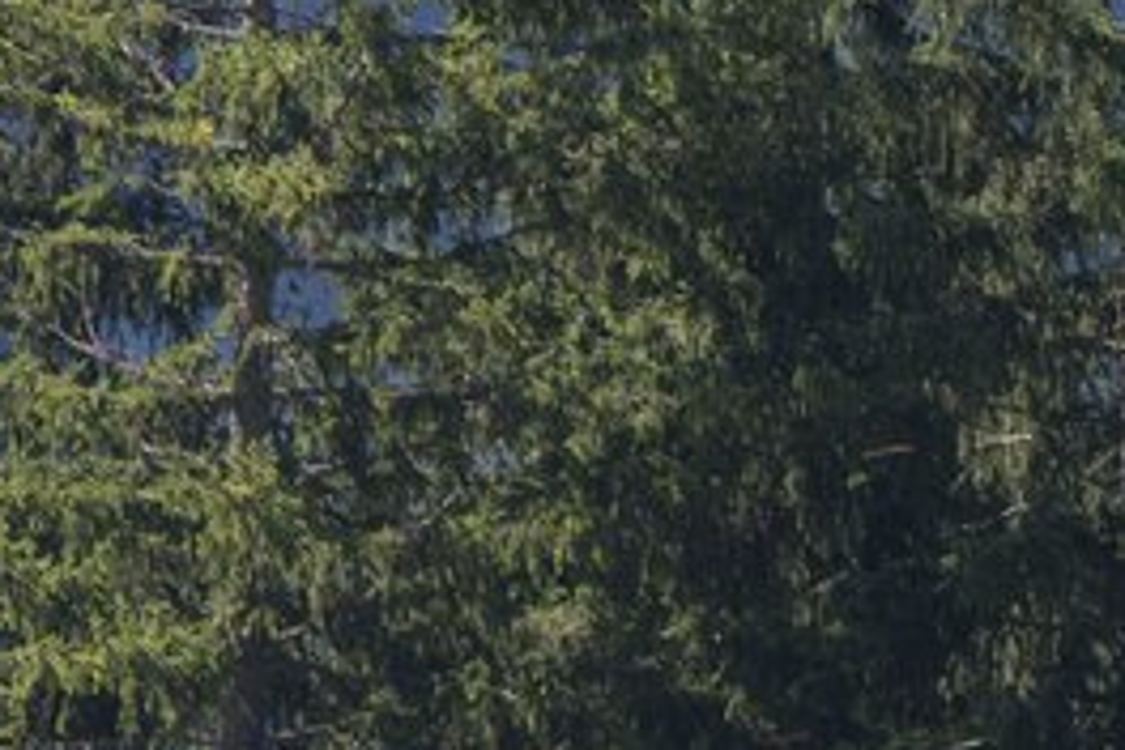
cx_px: -1398
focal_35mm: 2868
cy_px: 268
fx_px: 89618
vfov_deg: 0.5
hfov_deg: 0.7
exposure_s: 1/500
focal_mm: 600
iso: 320
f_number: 6.3
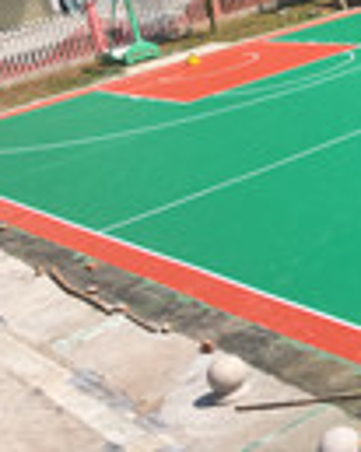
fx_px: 1177
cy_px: 25
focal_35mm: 88
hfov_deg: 15.0
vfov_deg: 21.2
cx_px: 662
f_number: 2.2
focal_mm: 4.15
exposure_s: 1/1789
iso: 25
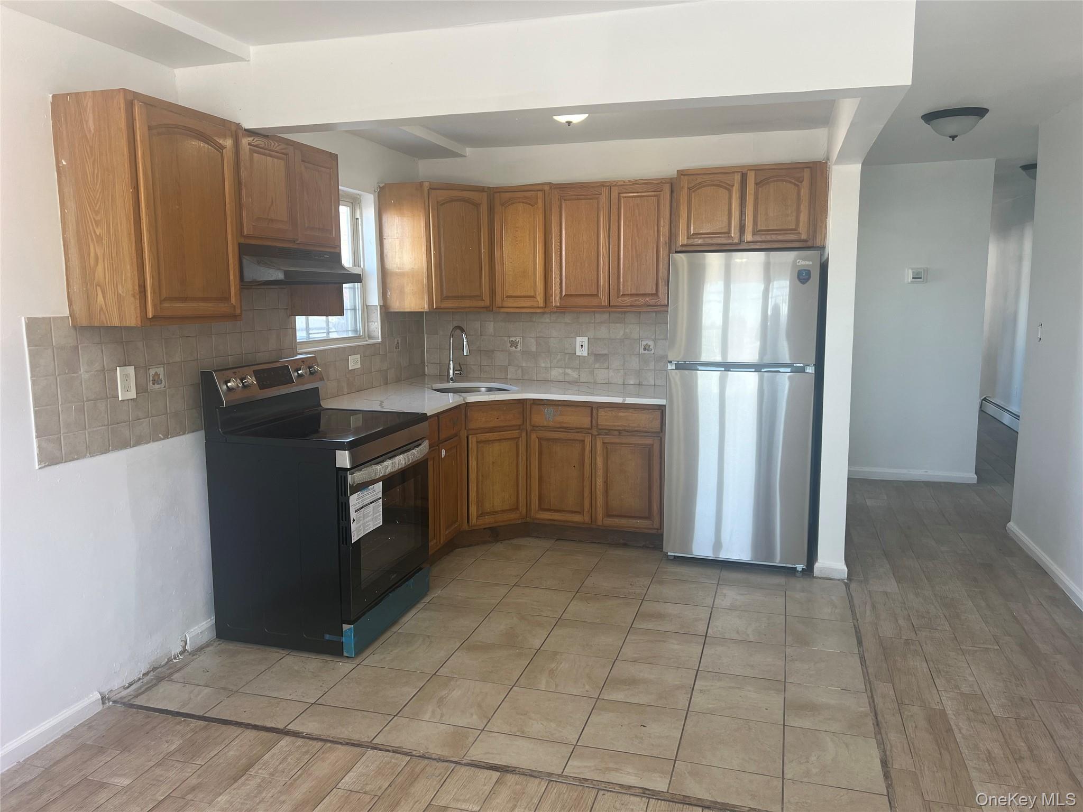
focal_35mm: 26
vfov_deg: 53.1
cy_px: 406
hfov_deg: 67.3
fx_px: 813
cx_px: 542
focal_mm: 5.7
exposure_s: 1/121
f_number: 1.5
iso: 50
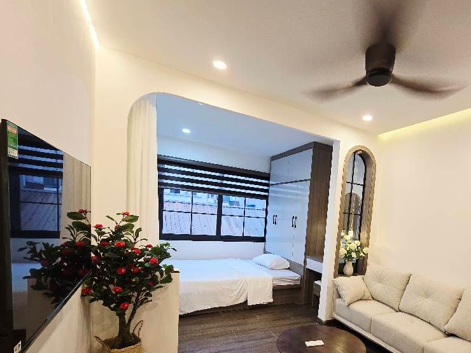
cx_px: 310
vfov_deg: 69.2
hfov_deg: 85.0
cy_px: 240
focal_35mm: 18
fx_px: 245
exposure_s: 1/50
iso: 125
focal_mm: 2.2
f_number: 2.2
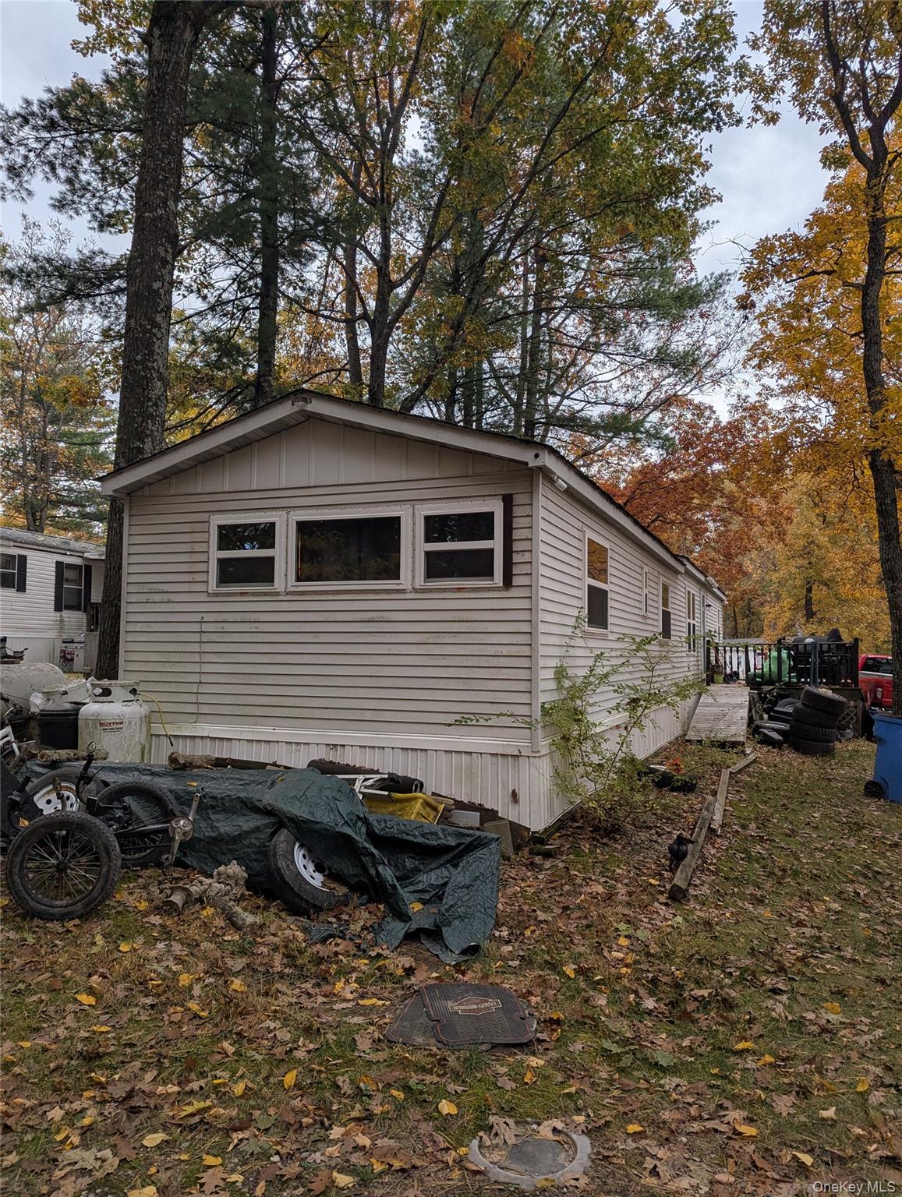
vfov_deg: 71.5
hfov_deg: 56.9
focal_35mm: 24
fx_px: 832
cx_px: 451
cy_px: 598
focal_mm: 6.81
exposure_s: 1/740
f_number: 1.85
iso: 46
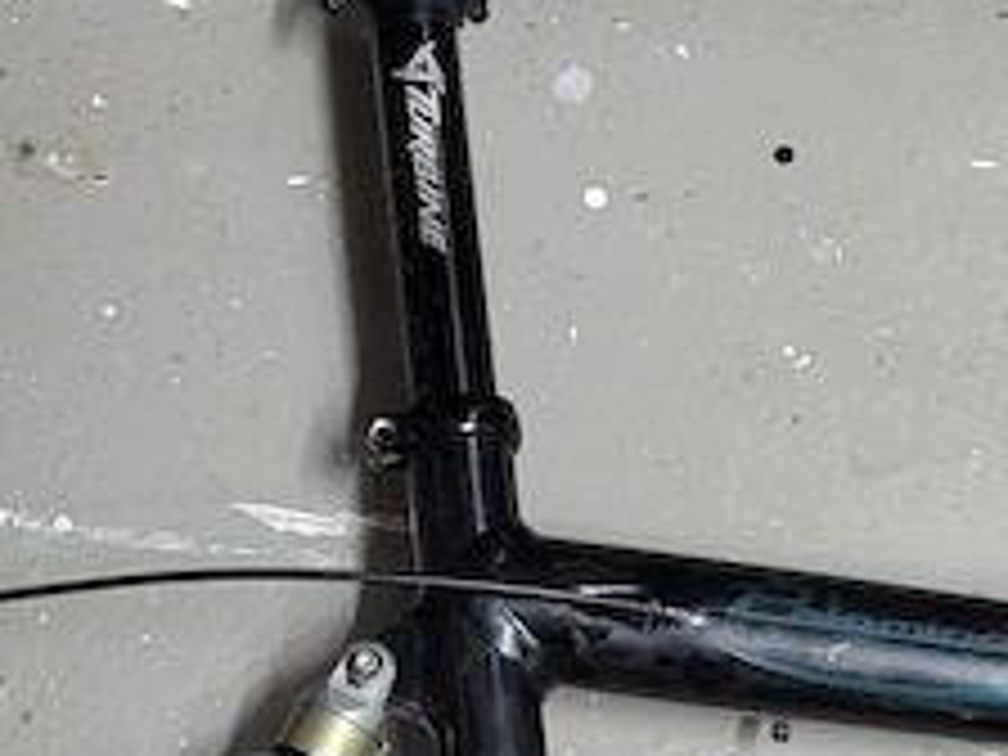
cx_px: 360
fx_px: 2708
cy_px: 796
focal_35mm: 93
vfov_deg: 15.5
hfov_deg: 21.0
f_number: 1.8
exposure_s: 1/40
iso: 500
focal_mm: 5.4
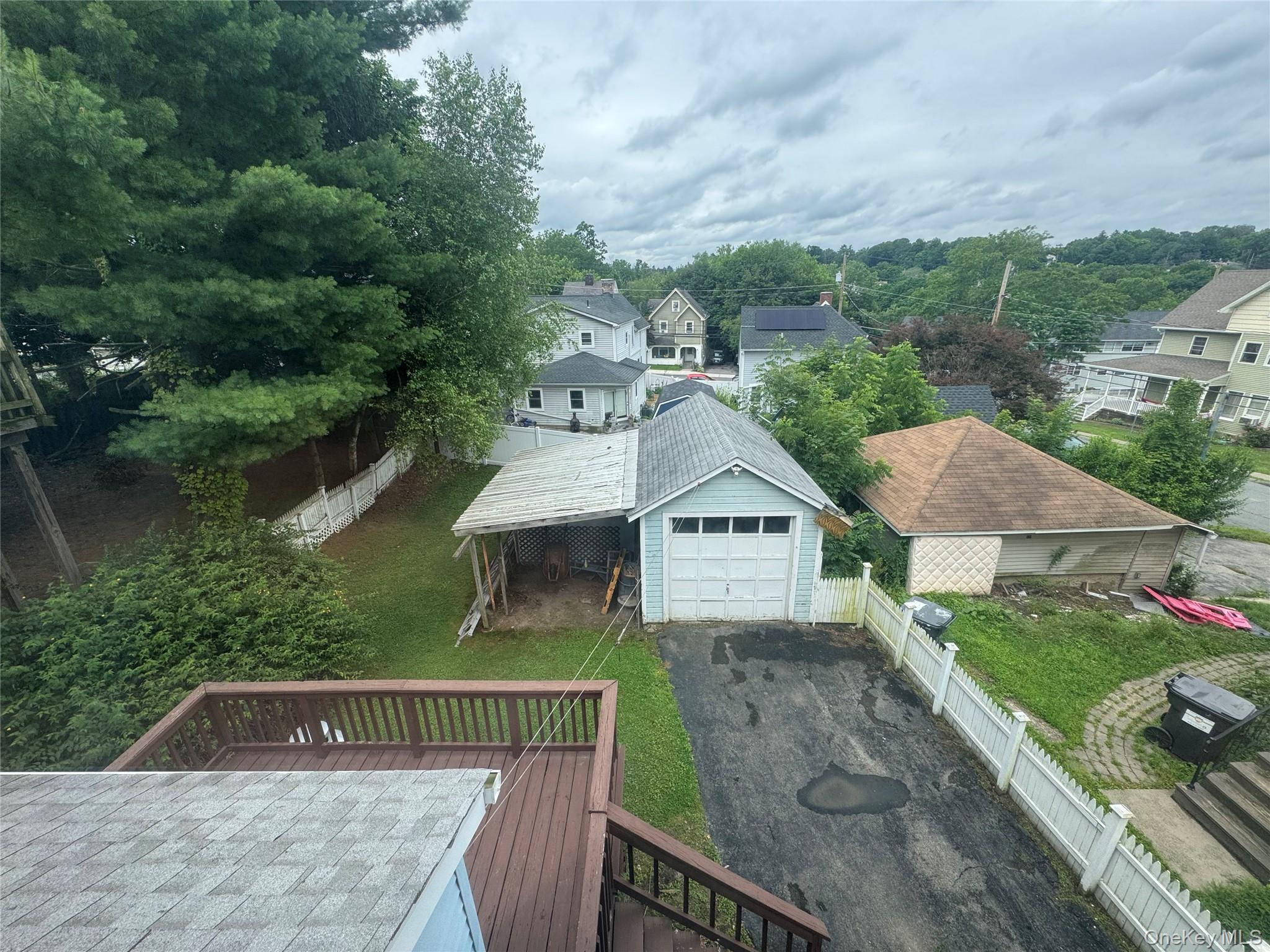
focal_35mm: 14
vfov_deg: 85.7
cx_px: 635
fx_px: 514
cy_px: 476
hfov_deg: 102.1
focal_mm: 2.22
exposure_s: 1/664
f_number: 2.2
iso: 40
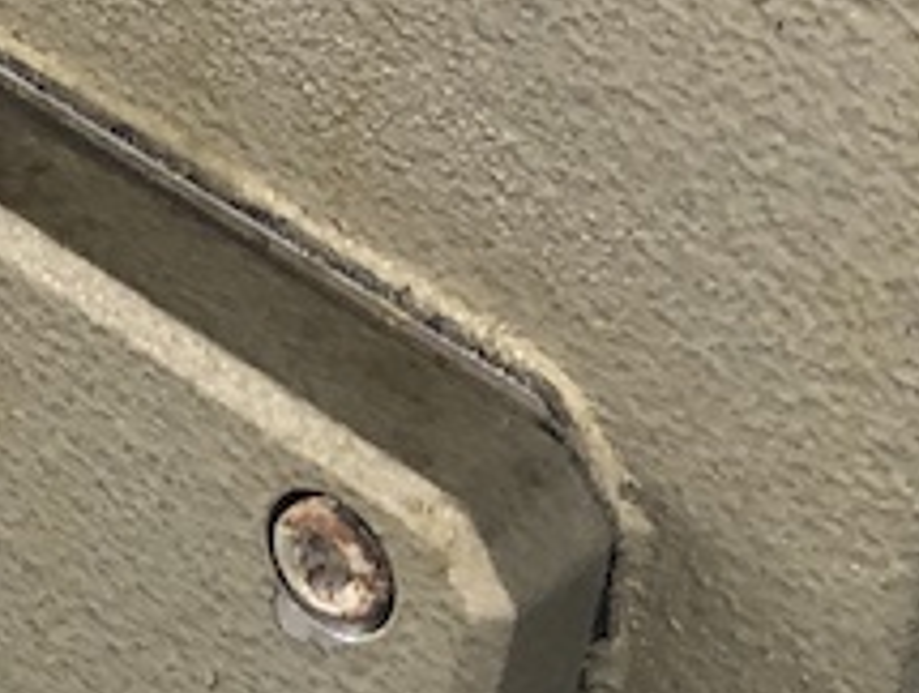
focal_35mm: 156
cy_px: -496
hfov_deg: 11.9
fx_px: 4148
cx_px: -586
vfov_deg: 9.2
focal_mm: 3.99
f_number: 1.8
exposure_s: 1/17
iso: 40
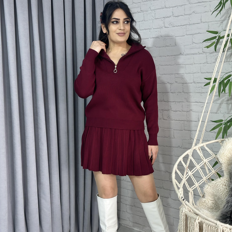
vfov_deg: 30.0
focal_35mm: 57
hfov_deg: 30.0
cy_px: 140
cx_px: 116
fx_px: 432
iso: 64
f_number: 1.78
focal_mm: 6.86
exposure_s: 1/100
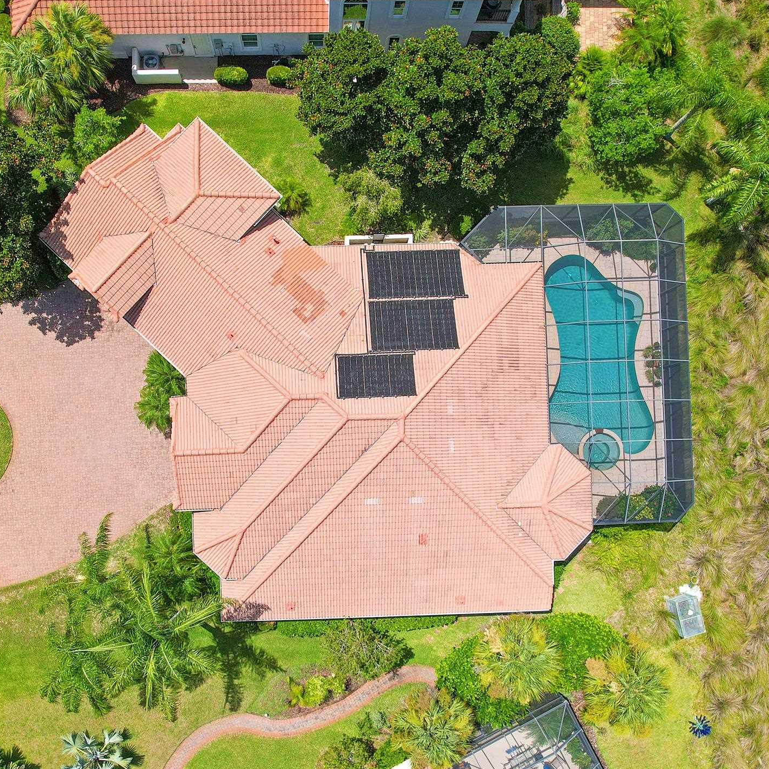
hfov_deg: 49.5
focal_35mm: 33
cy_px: 440
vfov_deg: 49.6
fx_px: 829
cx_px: 317
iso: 100
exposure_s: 1/200
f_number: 2.8
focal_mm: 8.38
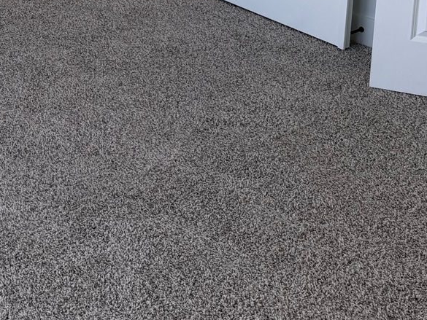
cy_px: -182
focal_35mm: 84
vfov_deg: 15.9
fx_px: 1036
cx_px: -135
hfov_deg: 21.0
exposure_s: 1/612
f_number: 1.78
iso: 100
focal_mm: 6.76
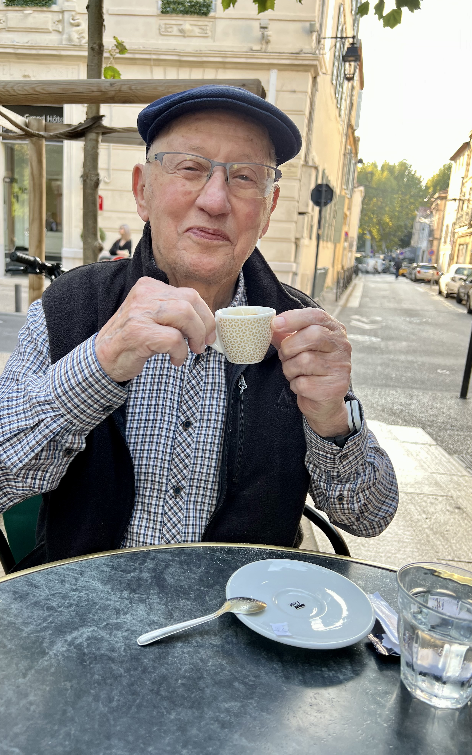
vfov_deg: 66.5
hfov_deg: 44.4
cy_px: 378
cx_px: 197
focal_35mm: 28
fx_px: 576
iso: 32
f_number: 1.5
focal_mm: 5.7
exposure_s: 1/126
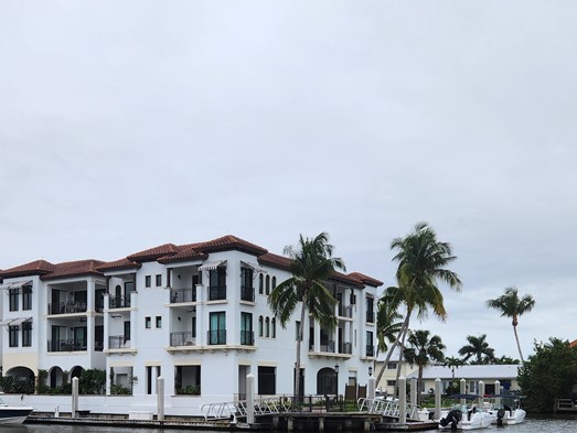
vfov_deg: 31.0
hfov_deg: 41.9
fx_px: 751
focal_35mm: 45
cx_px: 246
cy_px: 375
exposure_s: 1/904
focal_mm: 5.4
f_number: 1.8
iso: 20
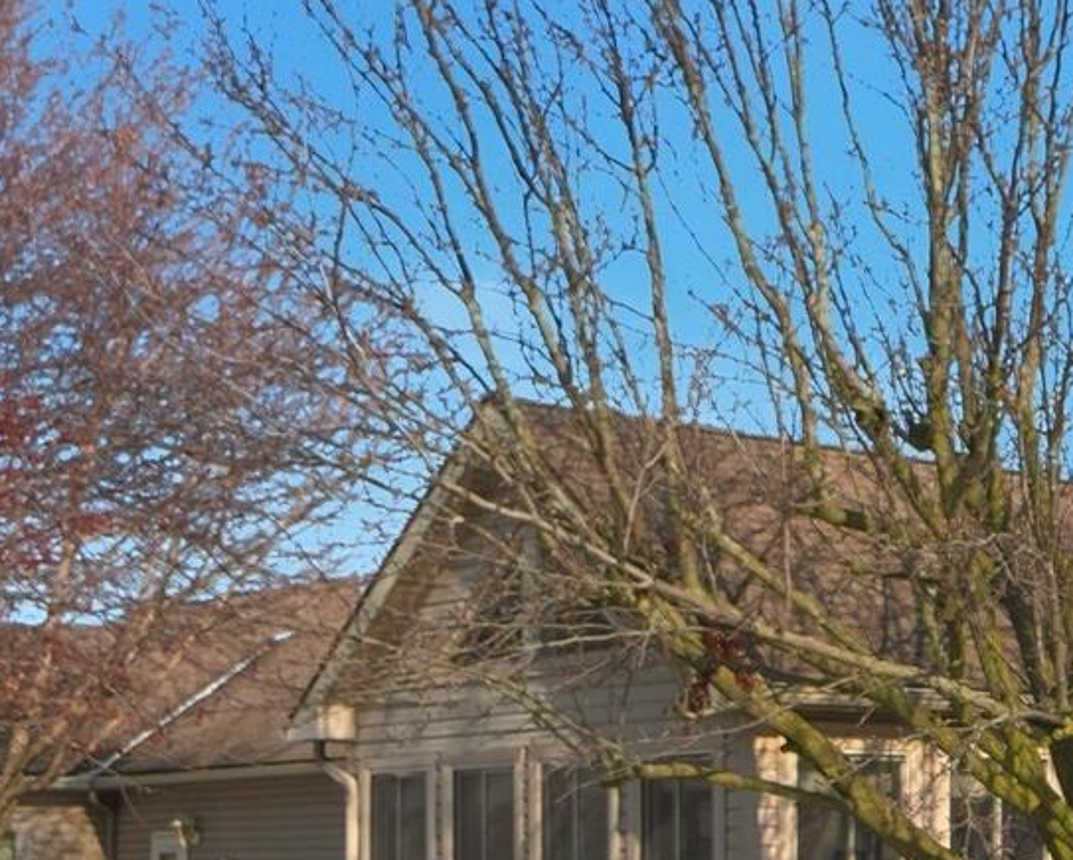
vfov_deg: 19.2
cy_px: 838
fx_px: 2470
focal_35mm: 78
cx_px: 1508
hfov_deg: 21.4
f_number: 4
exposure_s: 1/4000
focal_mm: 15
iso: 100
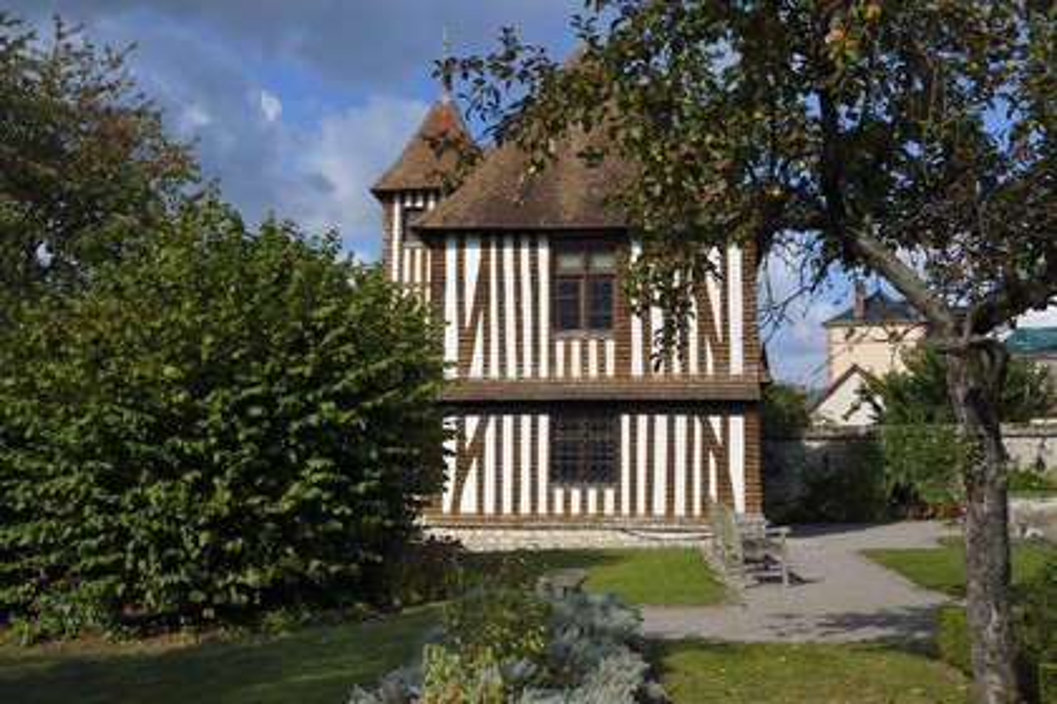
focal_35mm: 42
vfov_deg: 31.9
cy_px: 352
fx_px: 1233
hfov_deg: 46.4
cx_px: 528
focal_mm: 42
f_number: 13
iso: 200
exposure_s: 1/250
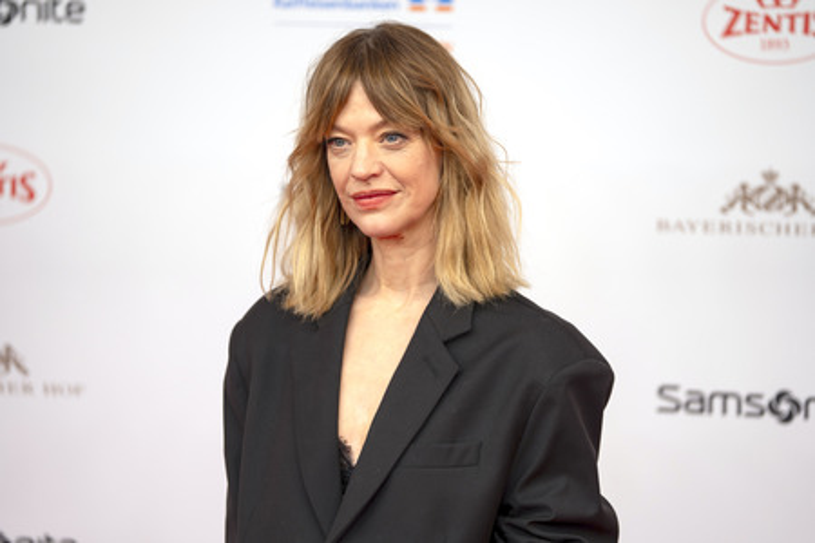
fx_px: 3577
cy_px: 272
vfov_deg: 8.7
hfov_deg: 13.0
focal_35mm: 158
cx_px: 408
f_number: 2.8
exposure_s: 1/160
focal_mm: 158
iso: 100
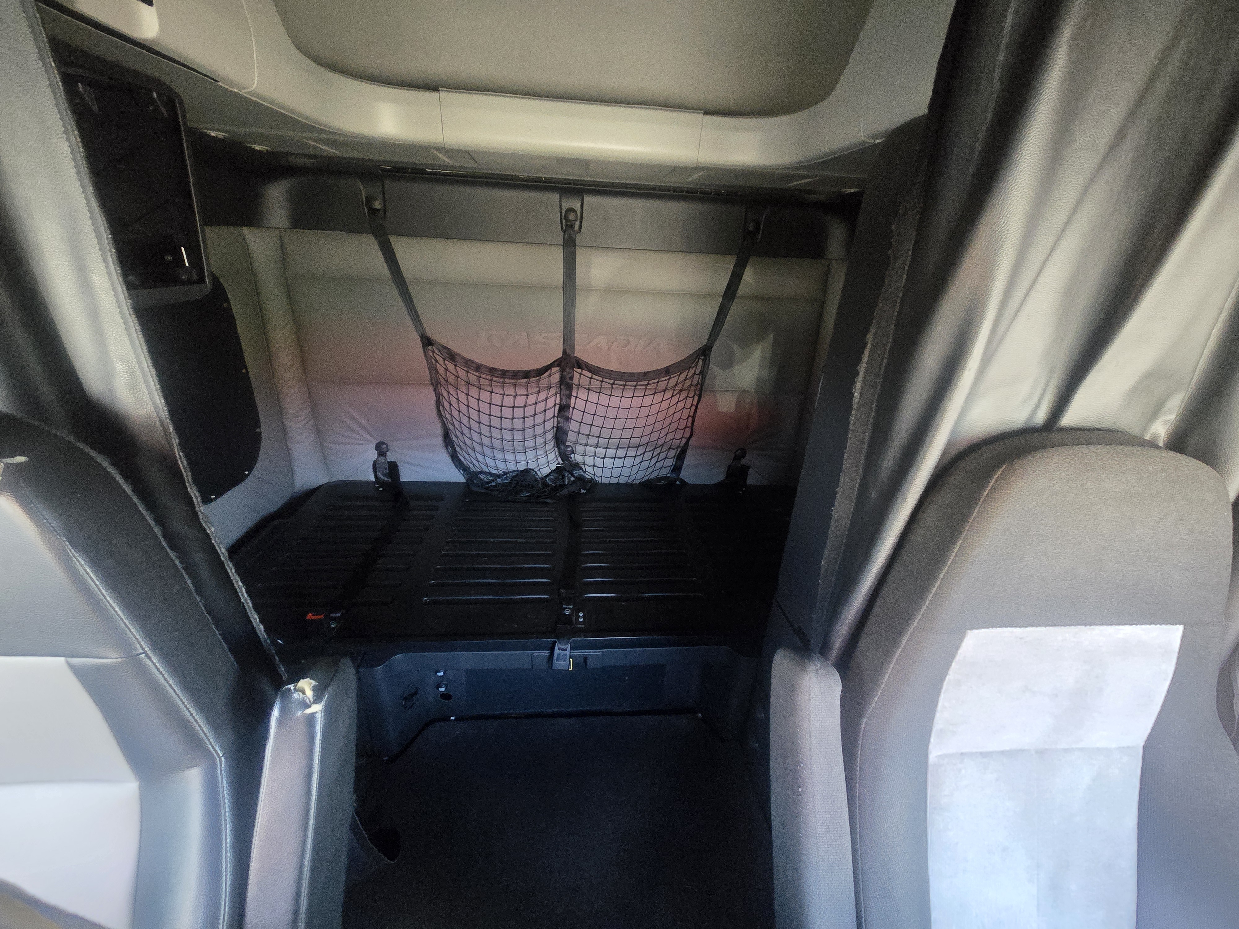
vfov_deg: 89.9
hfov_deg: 106.2
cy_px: 464
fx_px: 465
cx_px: 620
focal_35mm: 13
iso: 1600
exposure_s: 1/60
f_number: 2.2
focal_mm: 2.2
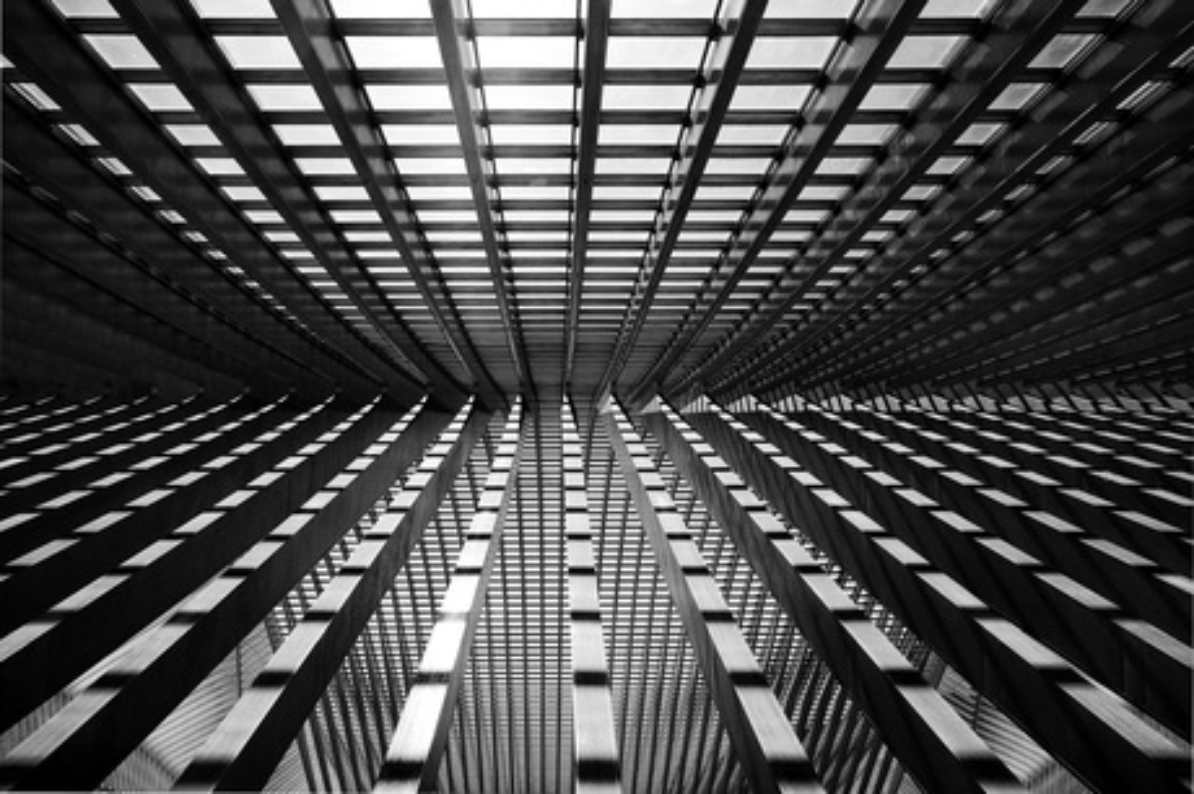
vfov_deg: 43.5
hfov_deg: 62.0
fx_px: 994
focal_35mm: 30
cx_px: 597
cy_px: 397
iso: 200
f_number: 11
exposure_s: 1/323
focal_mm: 20
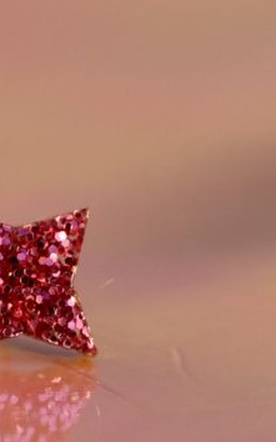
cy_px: 435
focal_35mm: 146
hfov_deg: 8.8
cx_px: -89
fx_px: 1759
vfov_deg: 14.1
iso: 200
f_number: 4.5
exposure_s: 1/640
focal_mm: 35
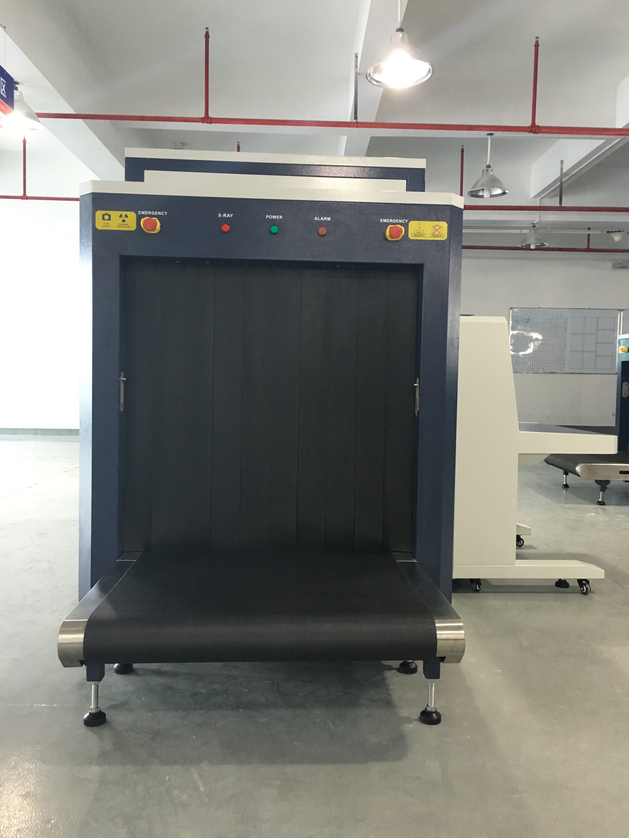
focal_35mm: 29
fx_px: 703
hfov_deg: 48.2
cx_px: 314
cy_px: 419
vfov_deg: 61.7
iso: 125
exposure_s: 1/33
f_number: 2.2
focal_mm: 4.15
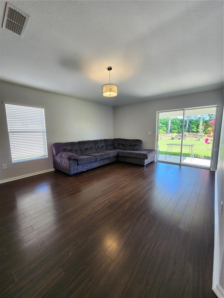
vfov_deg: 106.2
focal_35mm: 13
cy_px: 149
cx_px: 112
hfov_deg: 89.9
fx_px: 112
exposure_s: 1/60
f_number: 2.2
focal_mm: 2.2
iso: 80
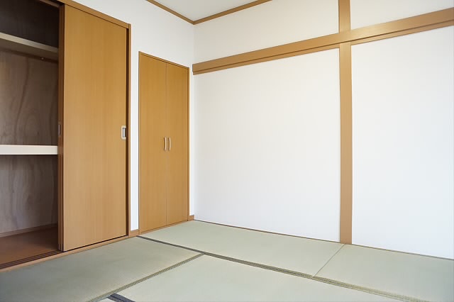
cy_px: 151
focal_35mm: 24
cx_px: 227
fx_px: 302
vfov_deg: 53.1
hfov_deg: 73.8
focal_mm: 16
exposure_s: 1/160
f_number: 4
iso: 1250
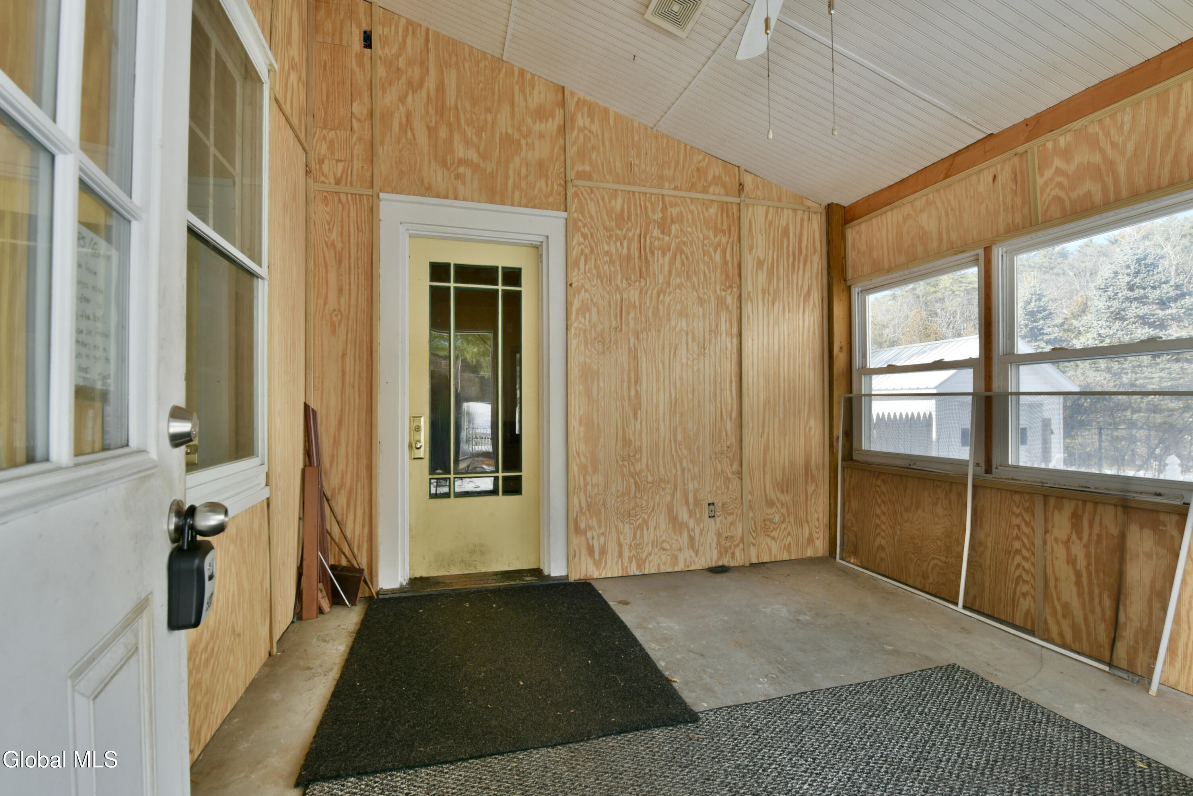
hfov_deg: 104.2
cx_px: 596
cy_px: 398
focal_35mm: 14
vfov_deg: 81.3
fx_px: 464
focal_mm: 14
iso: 800
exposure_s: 1/160
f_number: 10
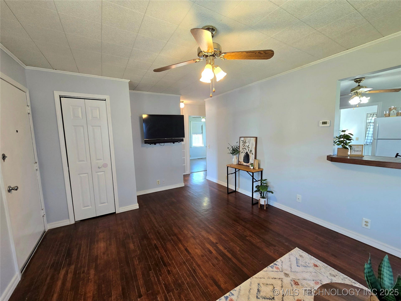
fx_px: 151
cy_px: 150
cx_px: 200
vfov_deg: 89.9
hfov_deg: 106.2
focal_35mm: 13
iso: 125
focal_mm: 2.2
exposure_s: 1/60.2
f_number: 2.2
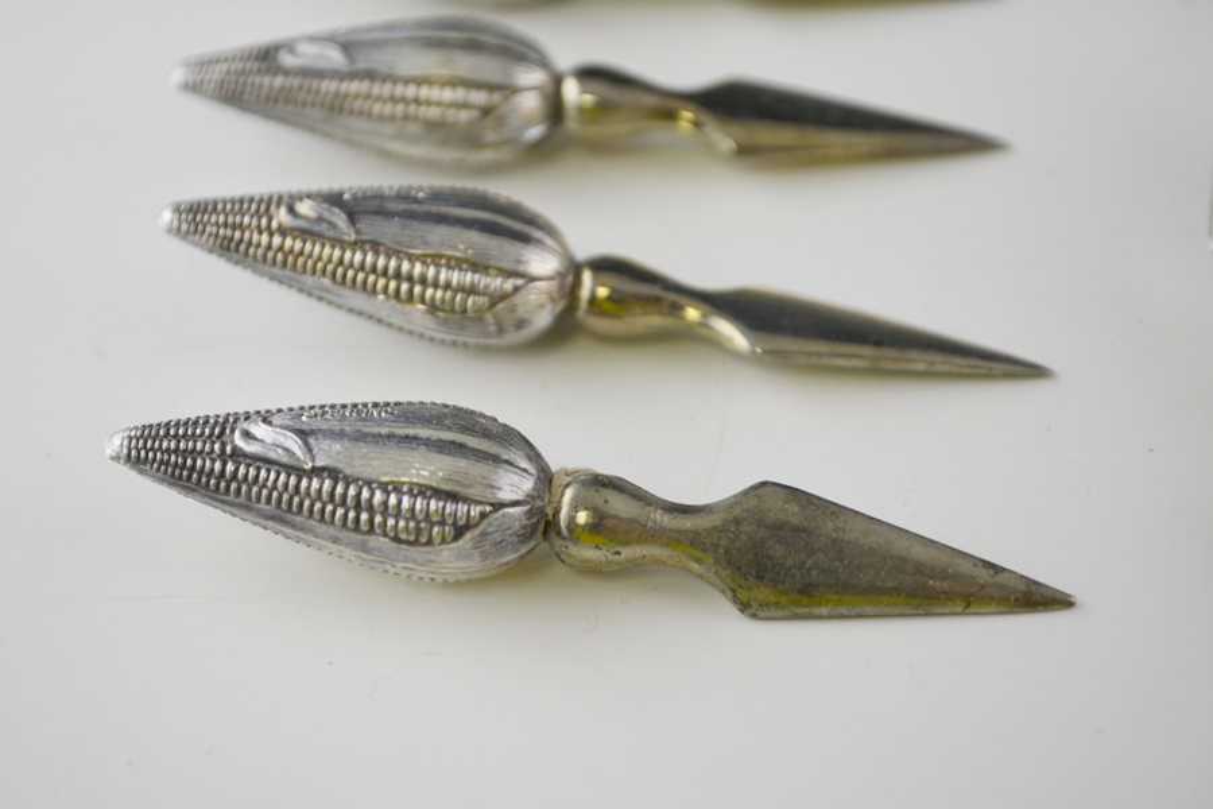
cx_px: 606
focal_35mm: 82
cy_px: 404
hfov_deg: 24.6
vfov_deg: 16.6
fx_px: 2780
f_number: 5.6
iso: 250
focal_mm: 55
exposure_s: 1/125
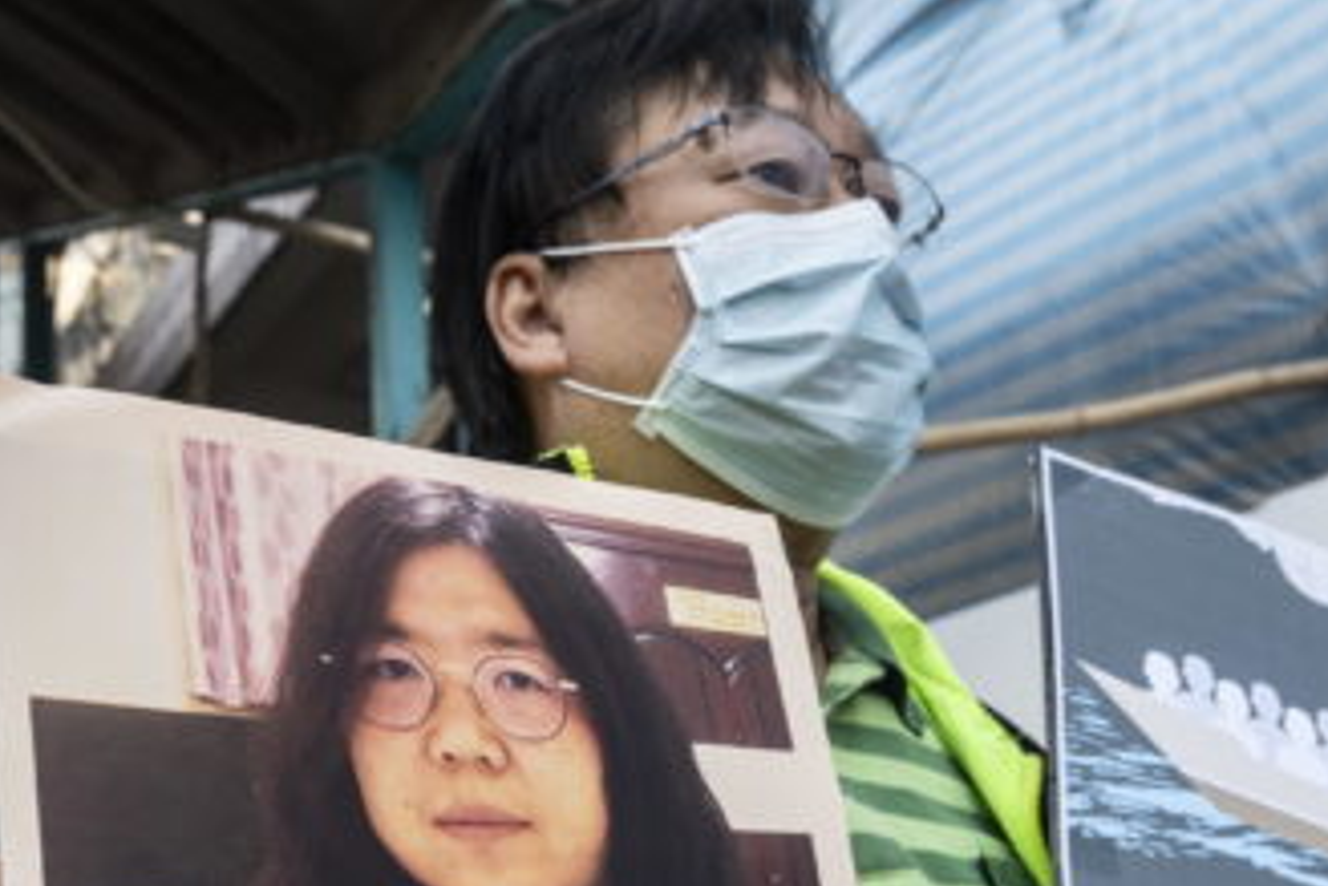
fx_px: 1771
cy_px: 728
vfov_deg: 27.5
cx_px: 571
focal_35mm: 48
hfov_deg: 41.0
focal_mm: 29
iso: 1600
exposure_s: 1/500
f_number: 7.1
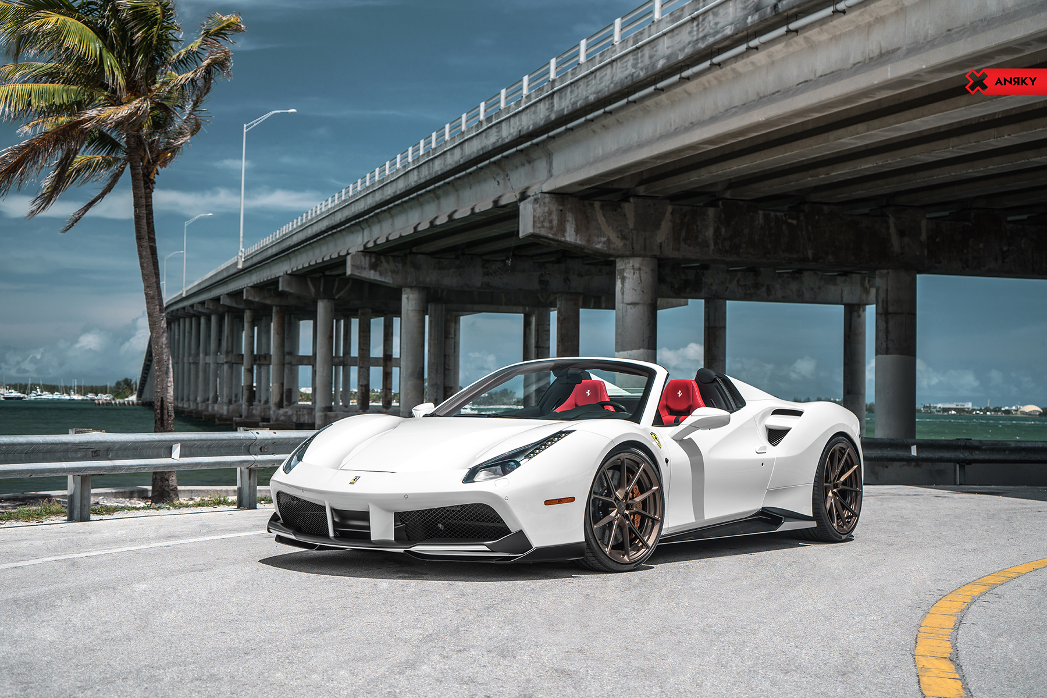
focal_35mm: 50
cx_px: 524
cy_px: 349
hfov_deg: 39.6
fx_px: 1454
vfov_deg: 27.0
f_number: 5
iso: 100
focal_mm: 50
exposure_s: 1/500
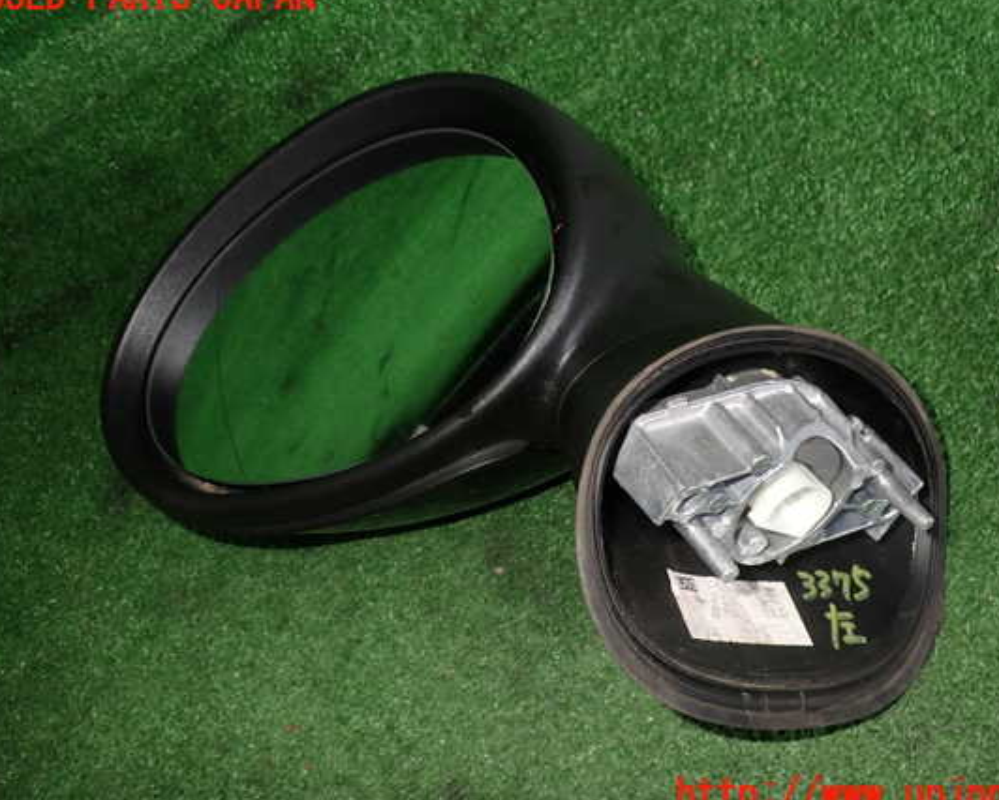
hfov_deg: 54.1
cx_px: 537
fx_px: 976
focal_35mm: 33
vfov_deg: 44.6
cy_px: 396
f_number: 6.3
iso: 160
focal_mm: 5.4
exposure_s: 1/30
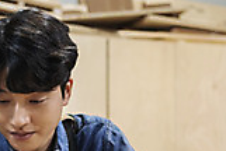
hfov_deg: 10.9
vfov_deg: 7.2
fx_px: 1170
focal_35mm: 186
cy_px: 257
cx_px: -27
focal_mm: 50
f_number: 2.8
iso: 800
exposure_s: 1/60
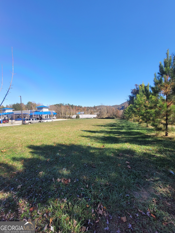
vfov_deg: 106.2
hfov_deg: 89.9
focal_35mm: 13
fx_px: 88
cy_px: 116
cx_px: 88
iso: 40
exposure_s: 1/655
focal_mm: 1.74
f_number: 2.2
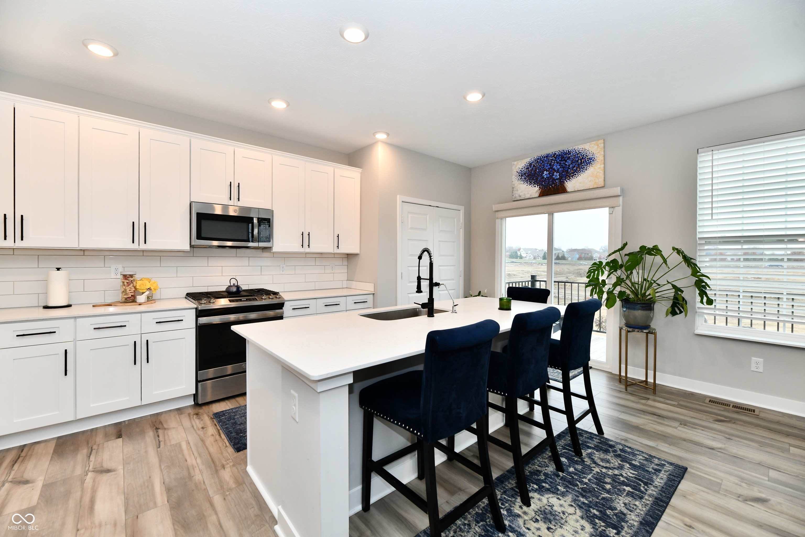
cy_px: 268
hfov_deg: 104.3
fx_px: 313
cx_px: 402
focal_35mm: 14
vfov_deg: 81.2
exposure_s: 1/100
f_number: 6.3
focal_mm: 14
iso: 640
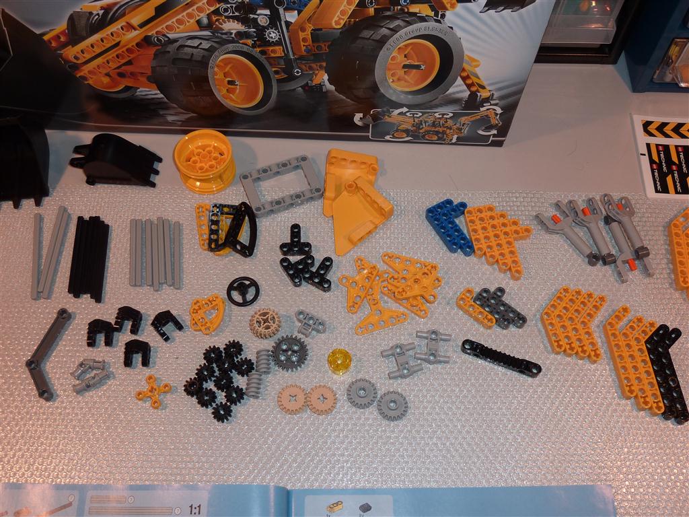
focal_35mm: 35
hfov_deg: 52.6
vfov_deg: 40.7
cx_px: 344
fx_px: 697
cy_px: 258
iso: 100
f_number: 3.5
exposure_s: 1/30
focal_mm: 5.7
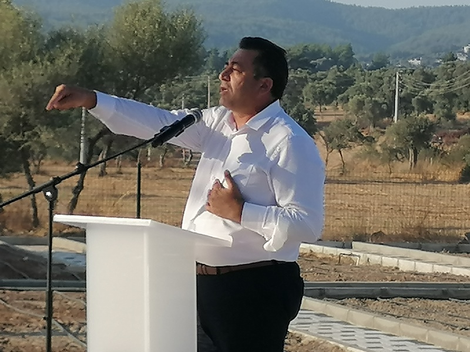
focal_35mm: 150
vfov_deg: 9.9
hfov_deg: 13.2
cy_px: 176
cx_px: 235
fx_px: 2037
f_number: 1.8
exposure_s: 1/1292
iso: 50
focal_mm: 4.75
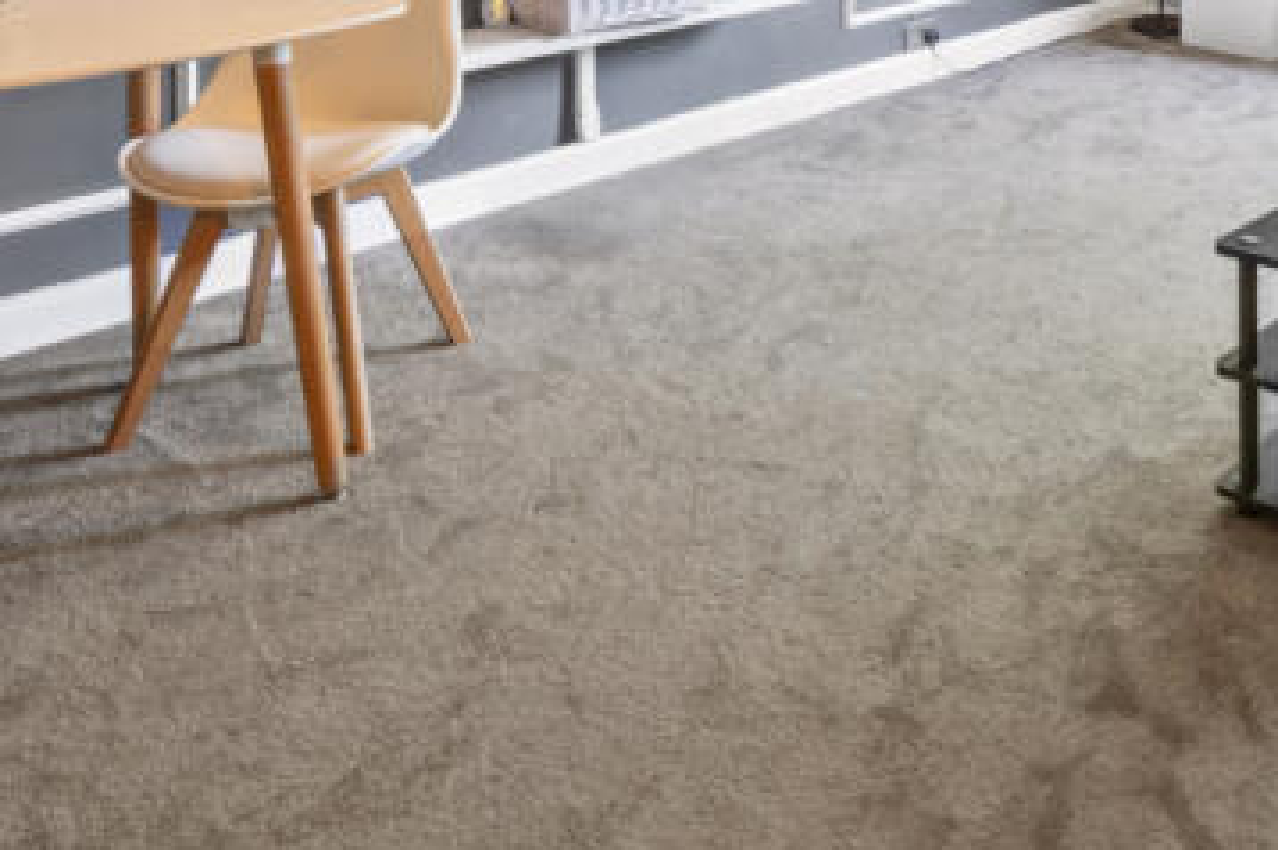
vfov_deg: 27.5
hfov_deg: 45.5
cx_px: 1057
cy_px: -270
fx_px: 1419
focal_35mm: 40
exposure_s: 15
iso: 200
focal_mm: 14
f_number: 16
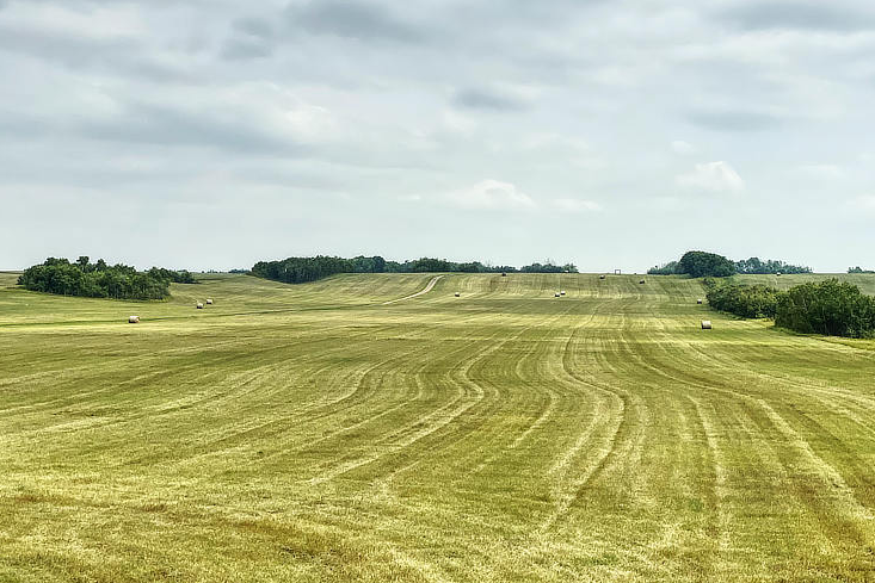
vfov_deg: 23.0
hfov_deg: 33.9
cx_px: 417
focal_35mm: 59
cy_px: 290
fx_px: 1434
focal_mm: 6
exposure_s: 1/3195
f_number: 2
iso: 25
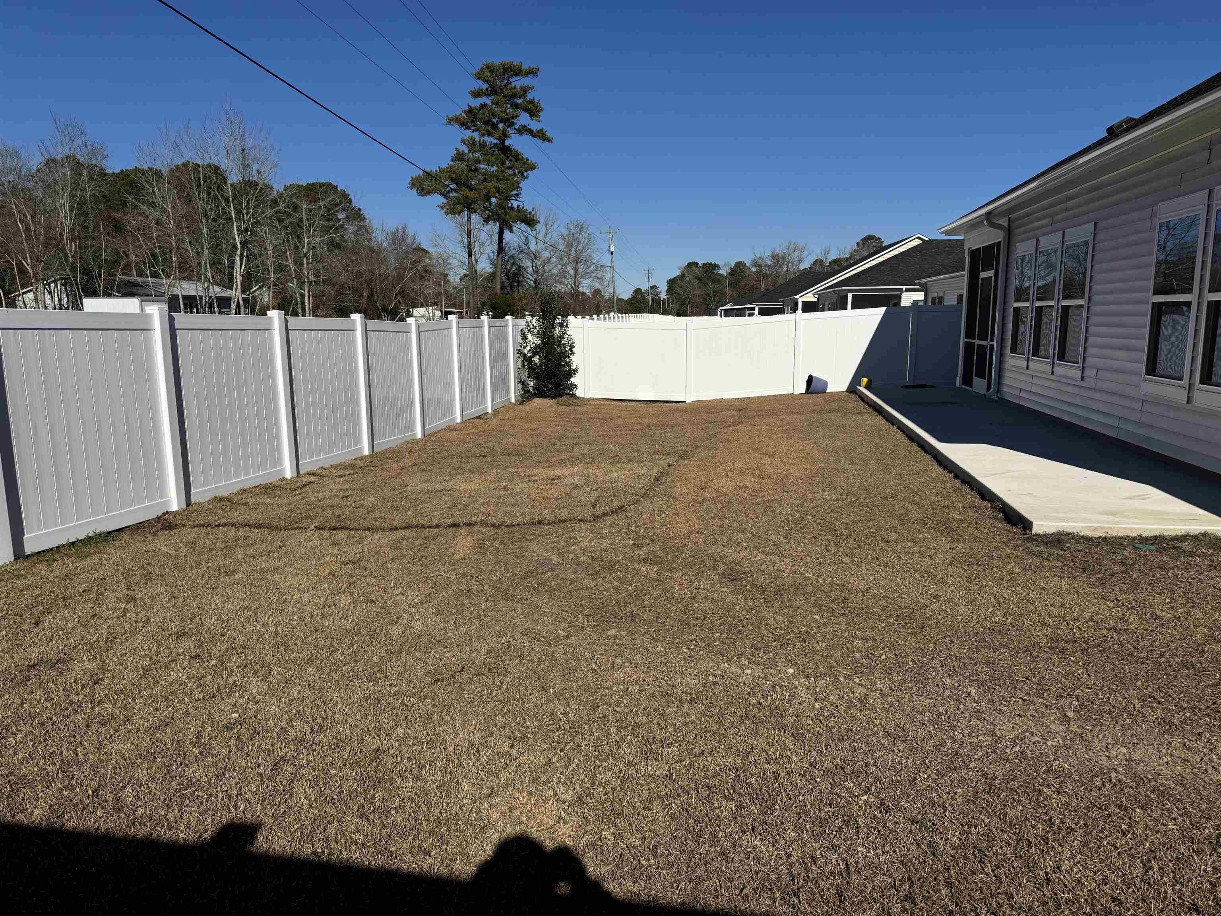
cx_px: 610
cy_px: 458
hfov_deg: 71.6
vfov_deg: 56.8
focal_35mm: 24
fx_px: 847
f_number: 1.78
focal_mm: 6.76
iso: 80
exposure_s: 1/9009
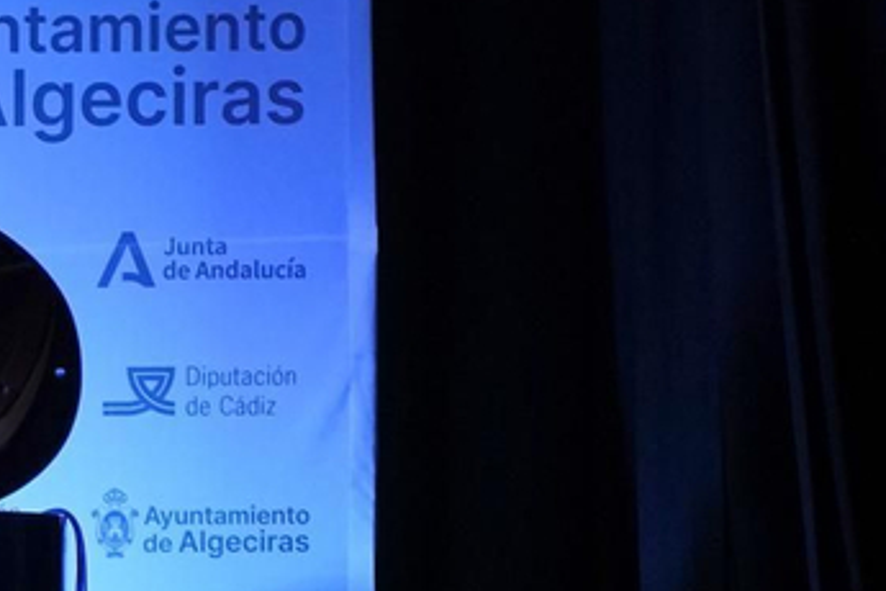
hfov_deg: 6.4
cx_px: -727
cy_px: 840
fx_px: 7752
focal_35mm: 315
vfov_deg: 4.3
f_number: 2.8
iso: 2500
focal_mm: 68
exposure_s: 1/160
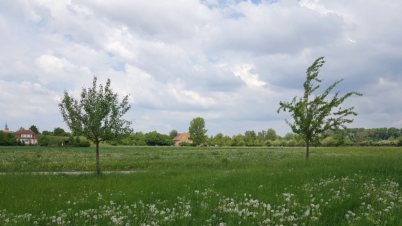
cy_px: 148
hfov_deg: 66.1
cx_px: 204
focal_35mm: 29
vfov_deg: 39.8
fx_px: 309
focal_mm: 4.2
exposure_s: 1/3104
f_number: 1.7
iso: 50
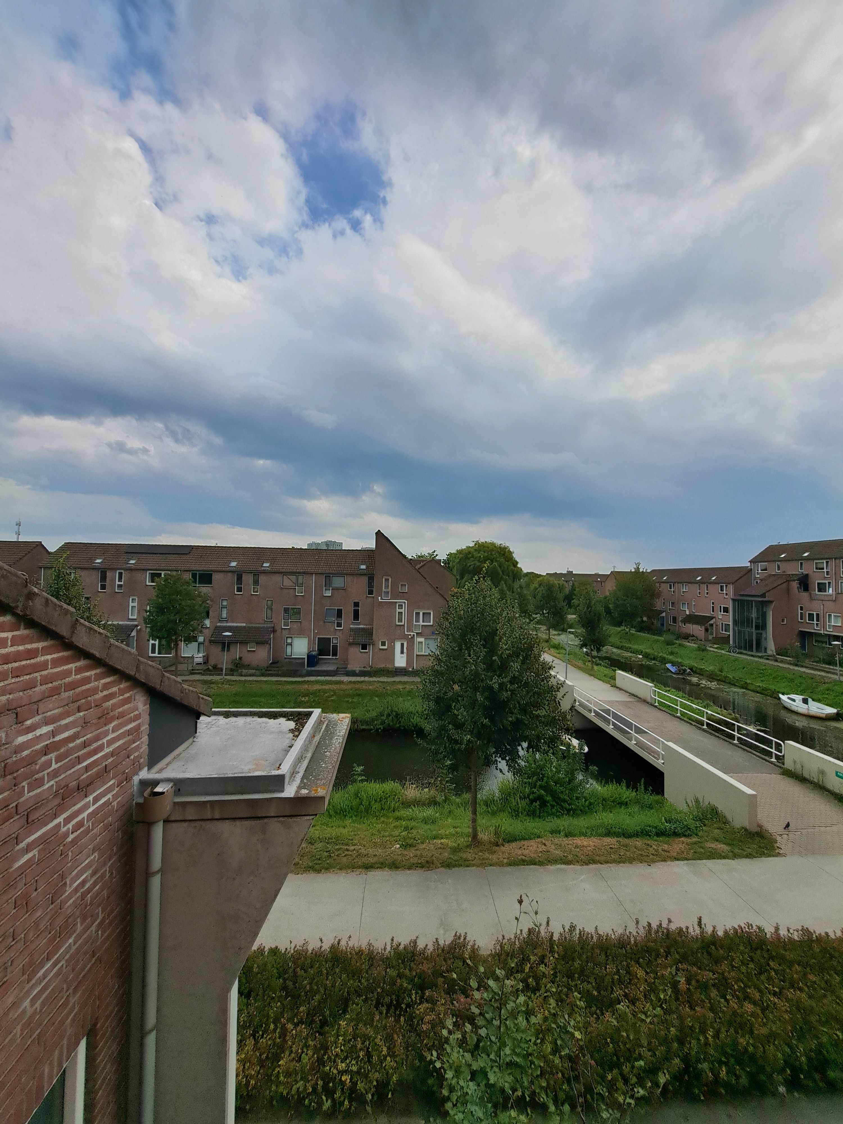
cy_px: 562
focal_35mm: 13
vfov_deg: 106.2
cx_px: 422
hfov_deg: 89.9
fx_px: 422
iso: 50
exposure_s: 1/1715
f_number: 2.2
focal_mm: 1.74
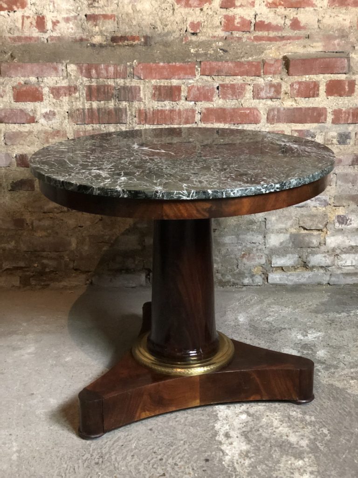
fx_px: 717
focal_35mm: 52
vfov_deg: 36.8
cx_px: 179
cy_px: 239
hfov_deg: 28.0
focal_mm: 6
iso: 200
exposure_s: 1/8
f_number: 2.4
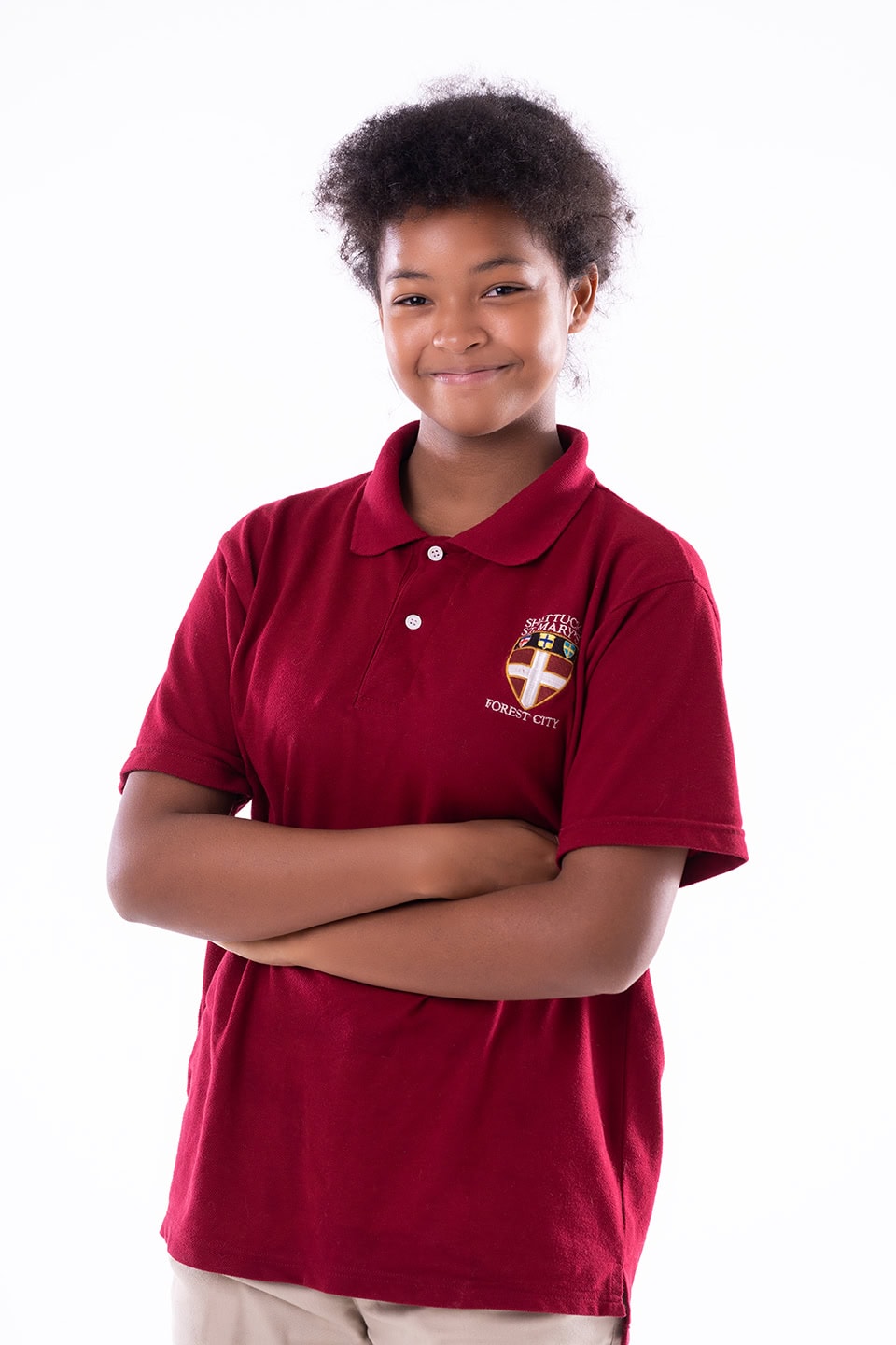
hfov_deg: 8.5
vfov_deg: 12.7
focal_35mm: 162
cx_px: 448
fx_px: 6048
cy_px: 672
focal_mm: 162
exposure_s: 1/160
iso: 100
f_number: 5
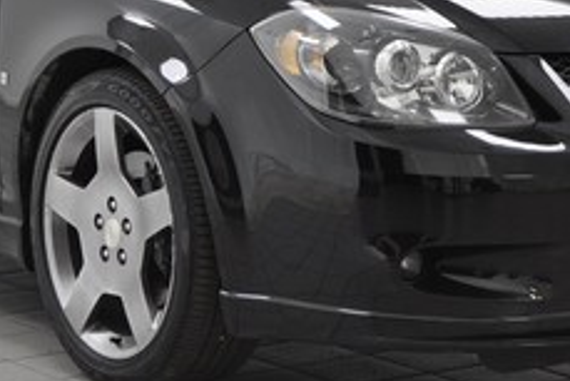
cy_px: 46
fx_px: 2788
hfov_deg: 11.7
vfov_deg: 7.8
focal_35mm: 176
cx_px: 254
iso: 400
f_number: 7.1
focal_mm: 42
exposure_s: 1/10
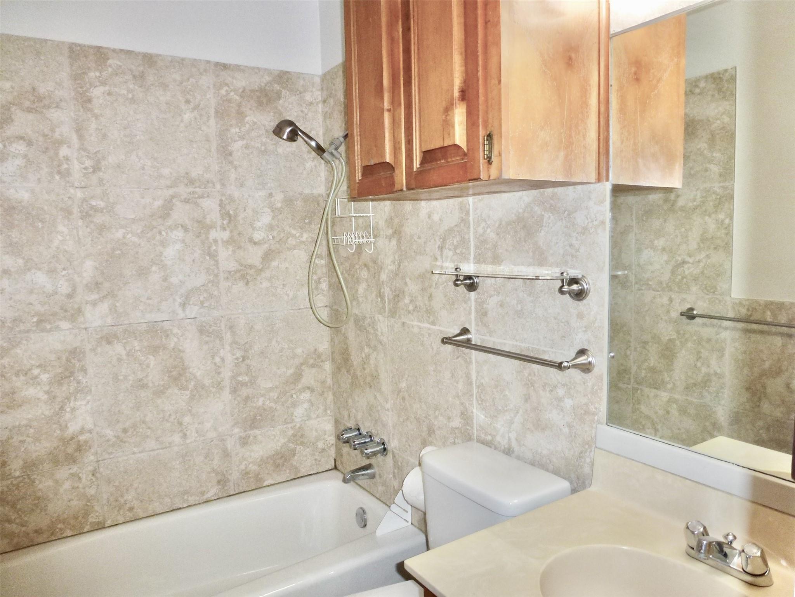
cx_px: 398
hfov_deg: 71.6
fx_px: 551
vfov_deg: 56.8
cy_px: 298
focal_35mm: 24
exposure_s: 1/60
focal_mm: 4.3
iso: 160
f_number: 3.3
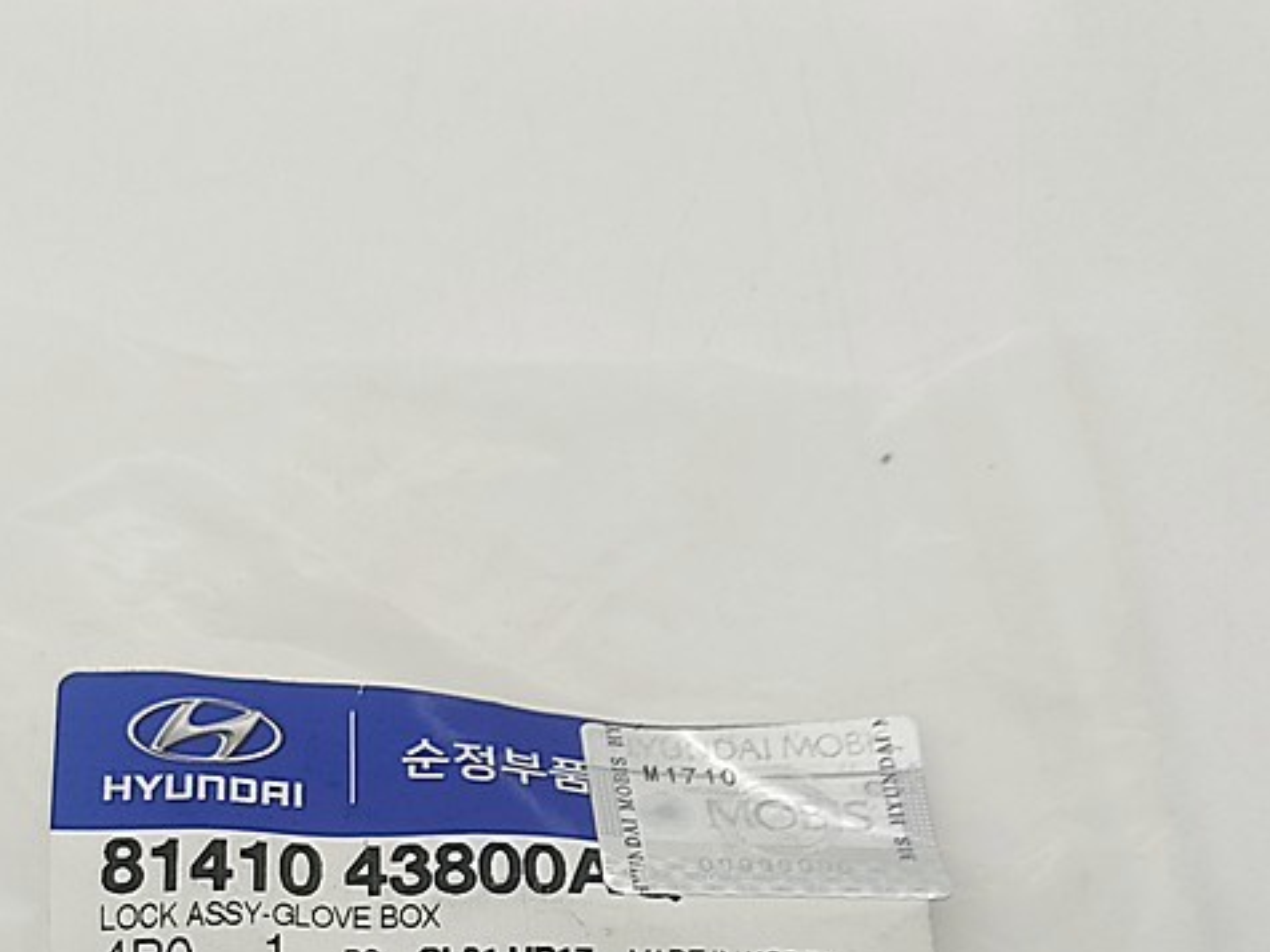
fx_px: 2605
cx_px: 293
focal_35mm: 71
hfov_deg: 27.0
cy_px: 1161
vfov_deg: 19.4
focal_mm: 4.74
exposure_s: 1/100
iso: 173
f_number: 1.79
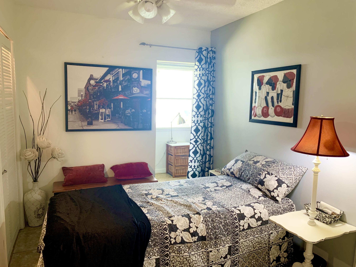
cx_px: 178
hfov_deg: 67.3
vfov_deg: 53.1
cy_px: 134
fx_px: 267
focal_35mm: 26
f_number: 1.8
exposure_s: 1/60
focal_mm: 4.25
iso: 160
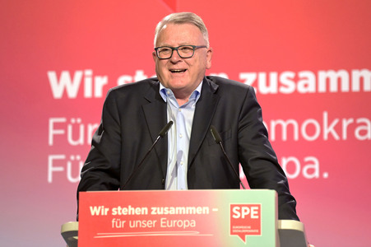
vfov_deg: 7.2
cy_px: 124
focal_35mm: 190
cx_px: 186
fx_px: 1957
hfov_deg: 10.8
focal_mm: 190
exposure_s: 1/400
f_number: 3.5
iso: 8000
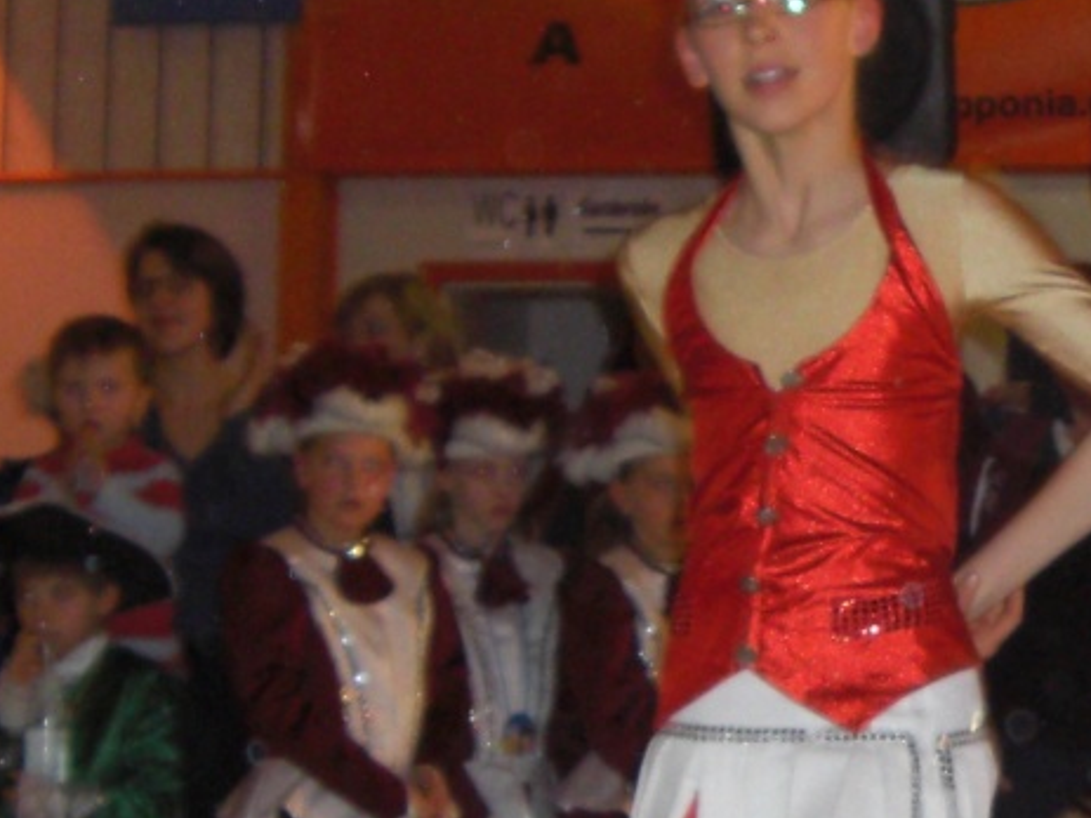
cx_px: 1251
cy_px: 539
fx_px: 4191
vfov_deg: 11.1
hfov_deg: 14.4
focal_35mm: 133
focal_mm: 6.2
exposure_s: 1/60
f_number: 2.7
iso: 200
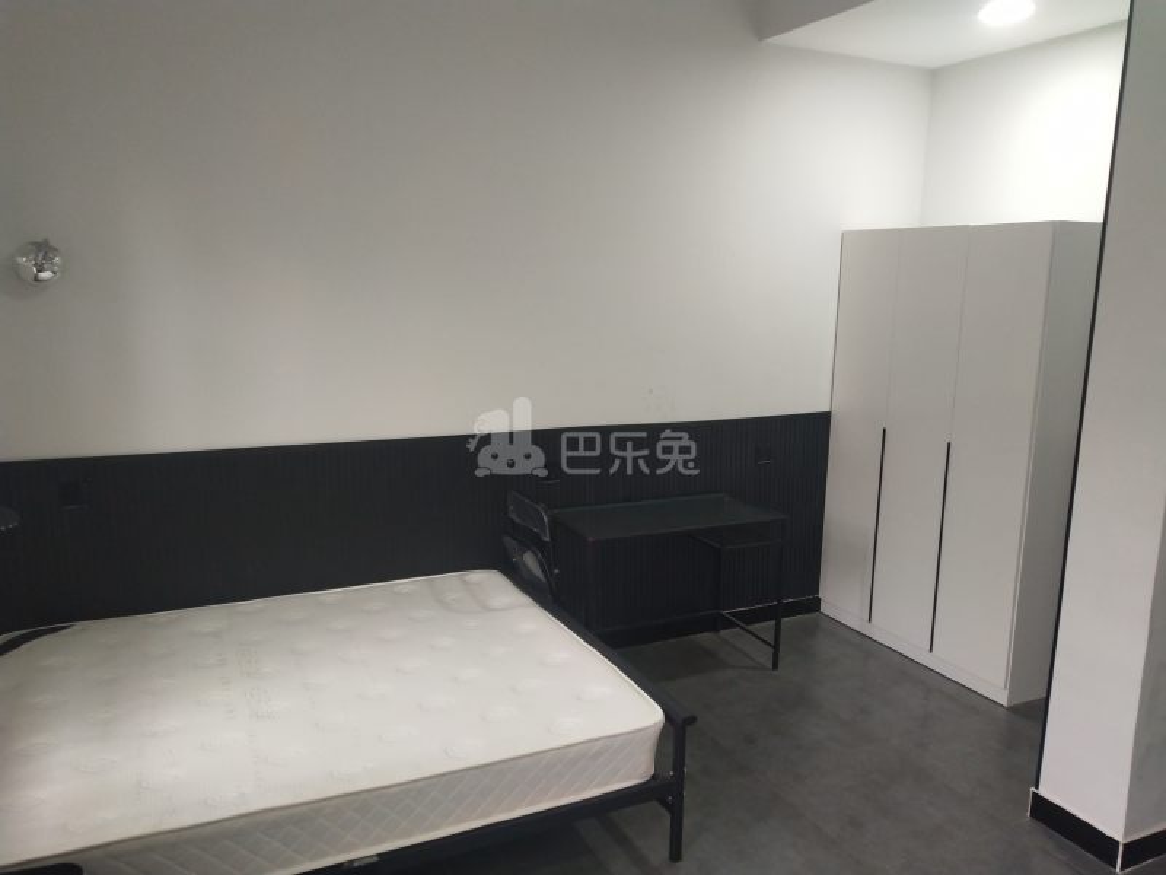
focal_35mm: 30
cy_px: 438
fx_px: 1011
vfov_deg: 46.8
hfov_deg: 60.0
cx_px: 583
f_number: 1.8
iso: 134
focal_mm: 3.95
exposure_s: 1/50
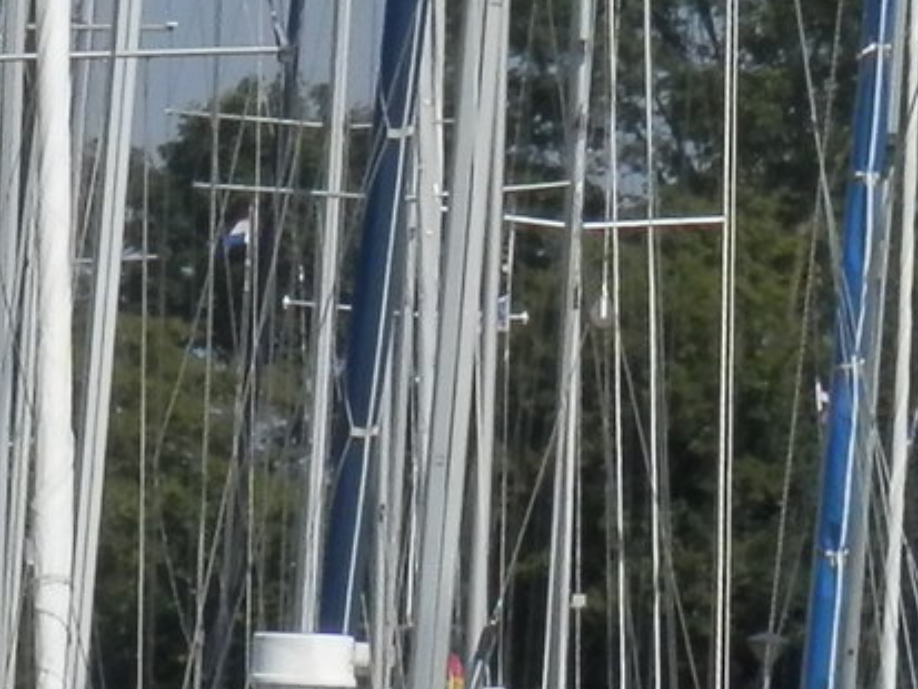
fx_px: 29711
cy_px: 1559
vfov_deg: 1.3
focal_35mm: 1120
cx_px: -1400
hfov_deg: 1.8
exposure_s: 1/640
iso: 80
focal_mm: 33.2
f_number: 5.8
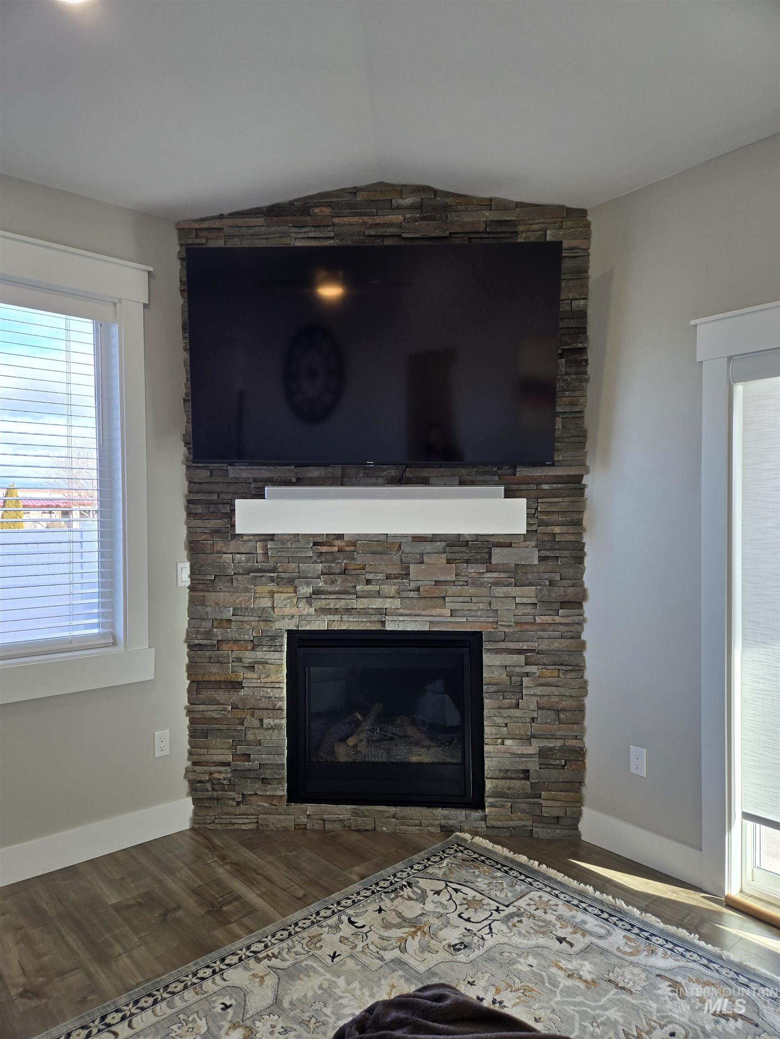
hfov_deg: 58.9
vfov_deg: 73.9
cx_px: 390
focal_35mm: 23
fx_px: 691
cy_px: 520
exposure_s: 1/120
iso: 50
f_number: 1.8
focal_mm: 5.4
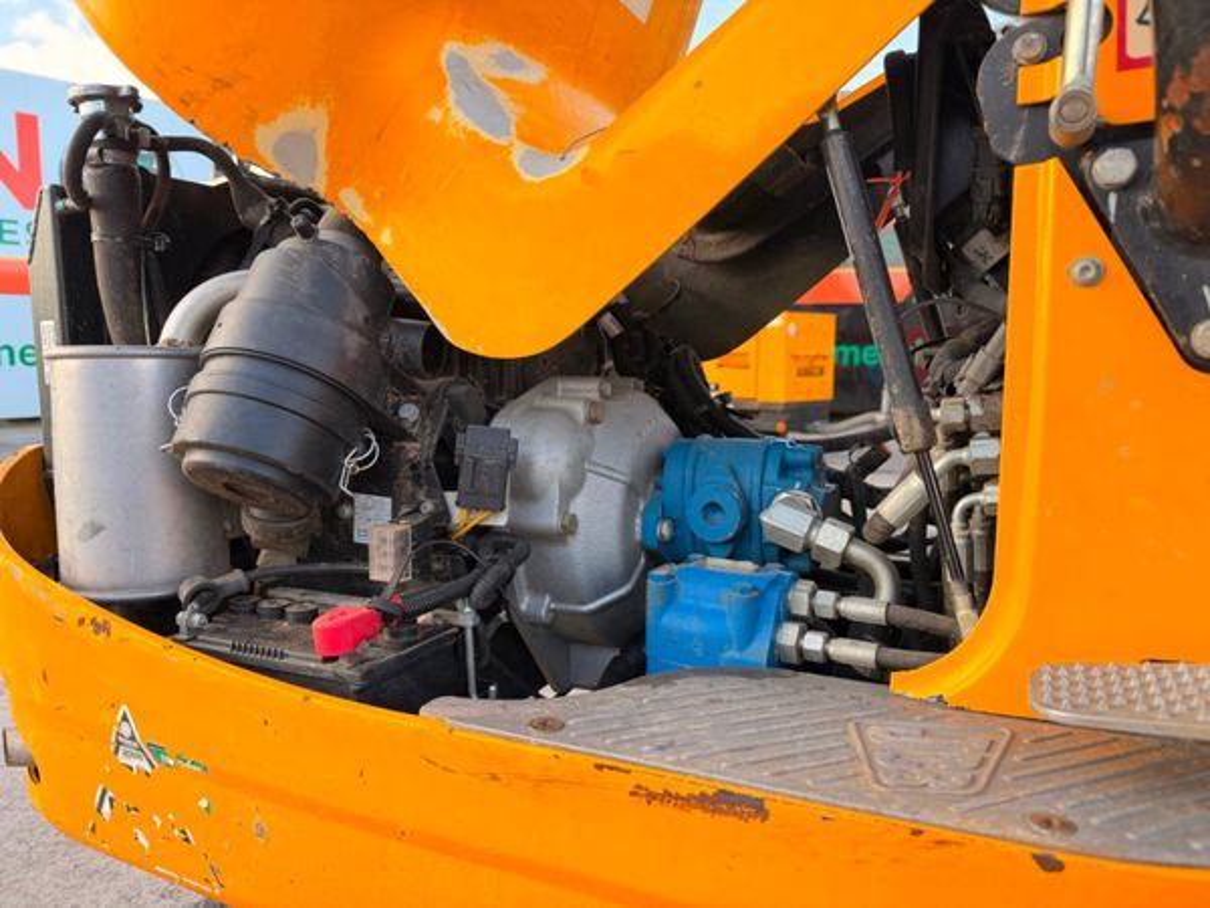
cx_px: 605
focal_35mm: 24
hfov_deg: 71.6
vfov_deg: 56.8
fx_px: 839
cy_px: 454
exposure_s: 1/298
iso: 80
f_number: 1.78
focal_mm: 6.76
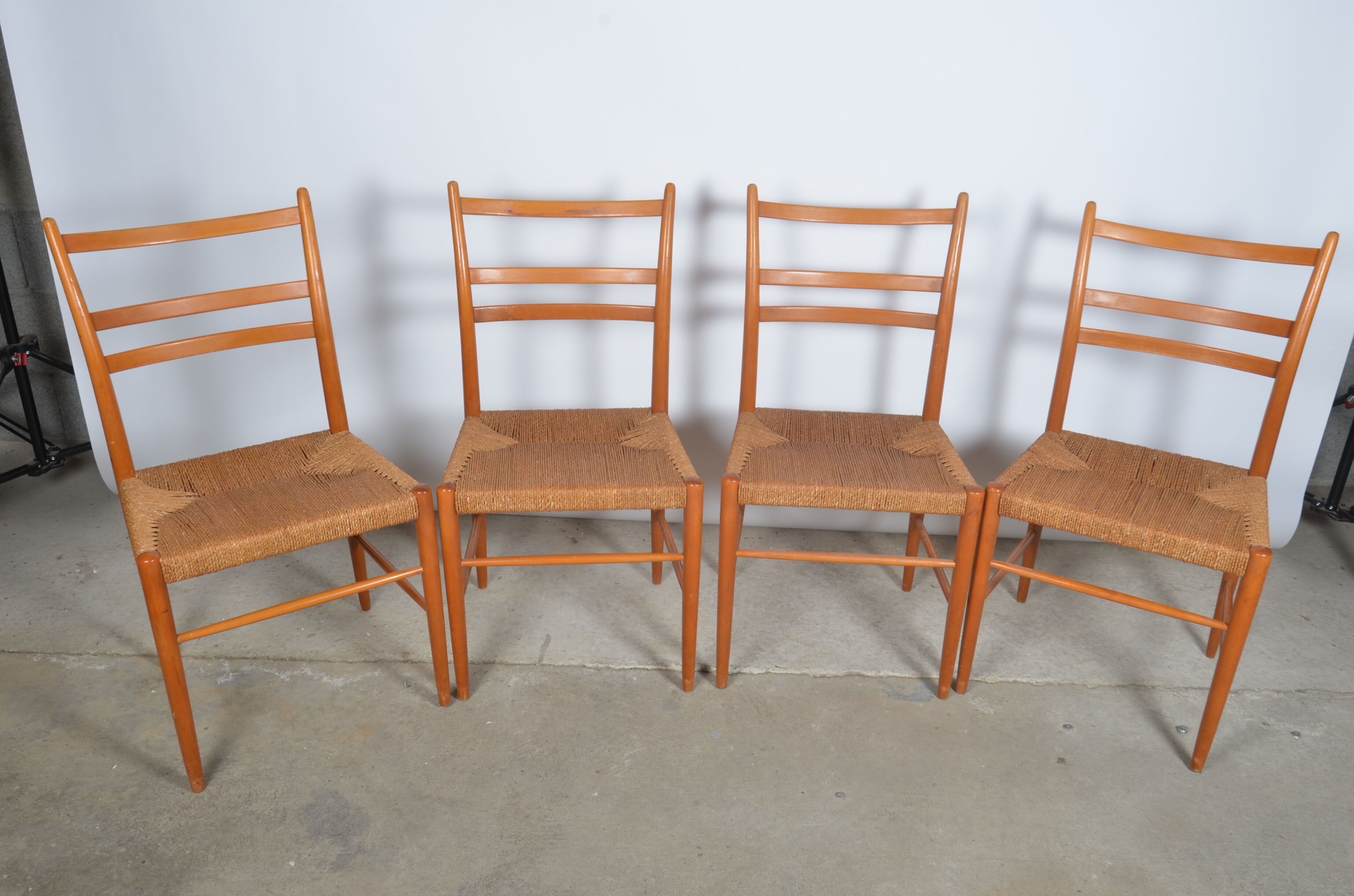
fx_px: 1126
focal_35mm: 30
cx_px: 677
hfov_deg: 62.0
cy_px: 448
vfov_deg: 43.4
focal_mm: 20
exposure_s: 1/125
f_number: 11
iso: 100
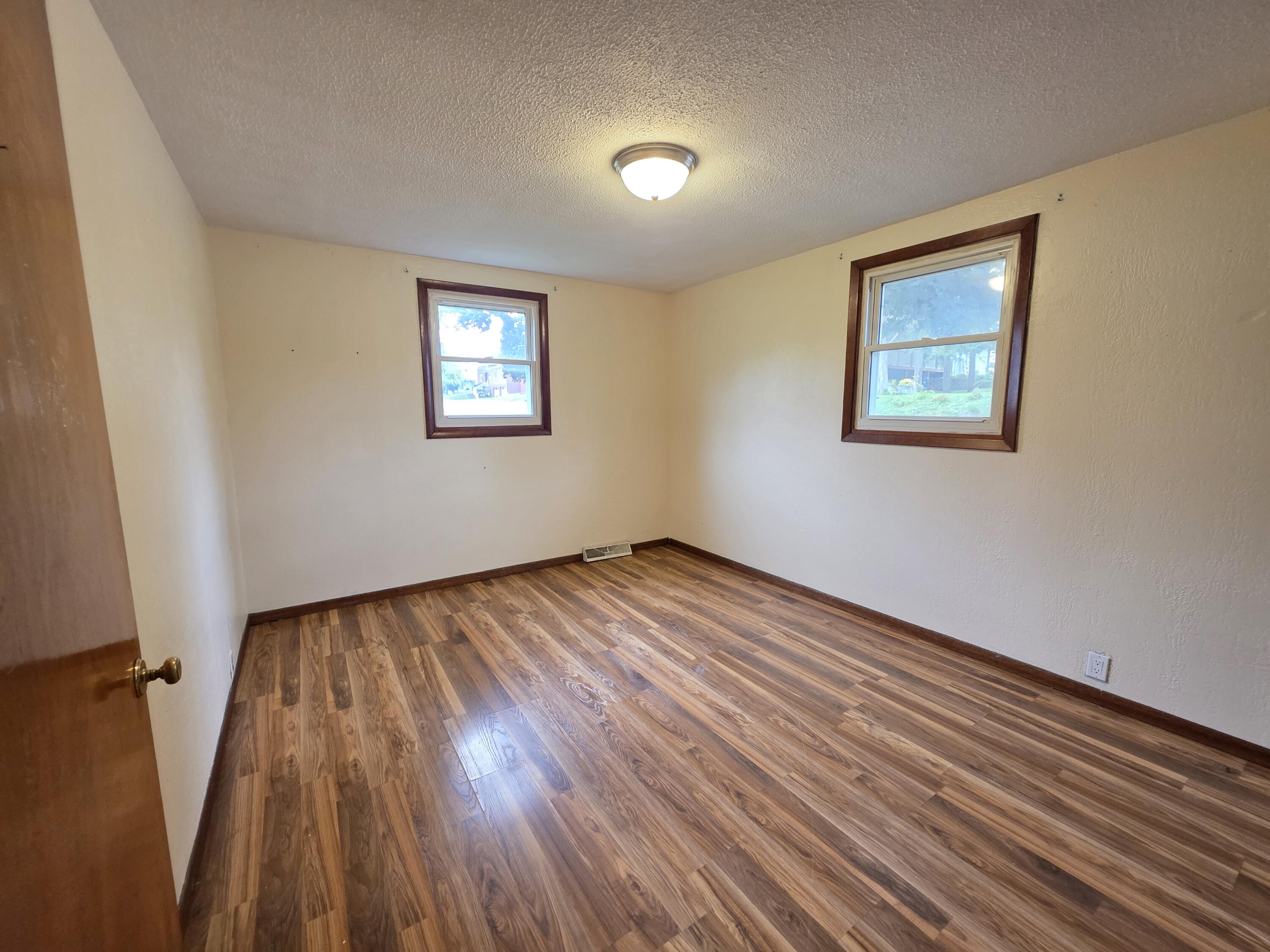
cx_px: 635
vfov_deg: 89.9
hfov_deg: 106.2
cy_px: 476
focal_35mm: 13
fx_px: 477
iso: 200
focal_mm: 2.2
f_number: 1.9
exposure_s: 1/60
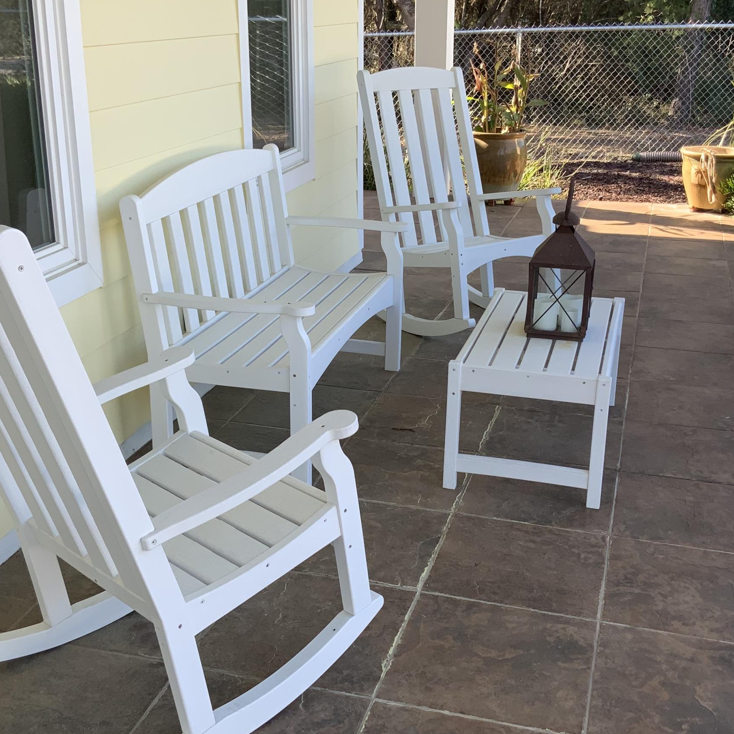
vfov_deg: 37.5
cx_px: 372
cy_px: 378
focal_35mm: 45
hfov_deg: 37.6
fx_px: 1080
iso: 16
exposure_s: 1/229
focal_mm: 3
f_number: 1.8
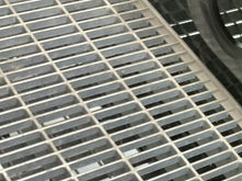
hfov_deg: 17.2
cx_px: 385
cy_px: 147
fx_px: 705
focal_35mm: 101
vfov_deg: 14.5
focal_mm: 3
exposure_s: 1/33
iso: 200
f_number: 1.8
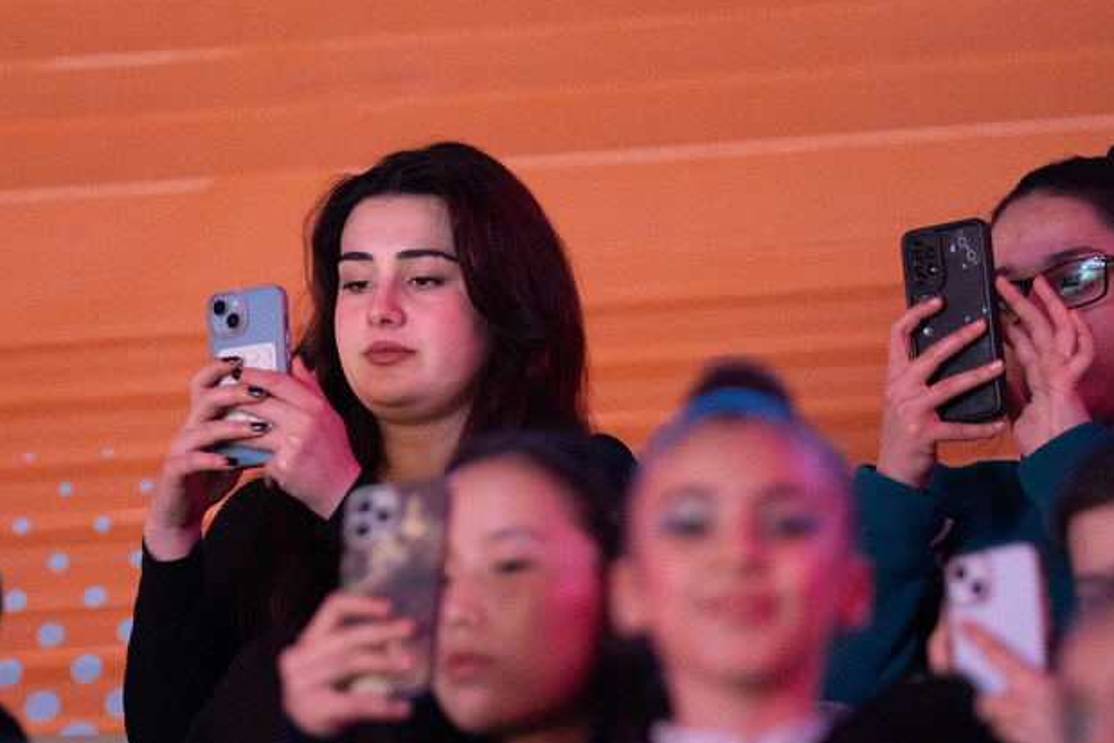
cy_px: 389
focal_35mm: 436
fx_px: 13494
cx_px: 434
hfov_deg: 4.7
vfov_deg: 3.2
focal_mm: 200
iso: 3200
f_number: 2.8
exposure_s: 1/200
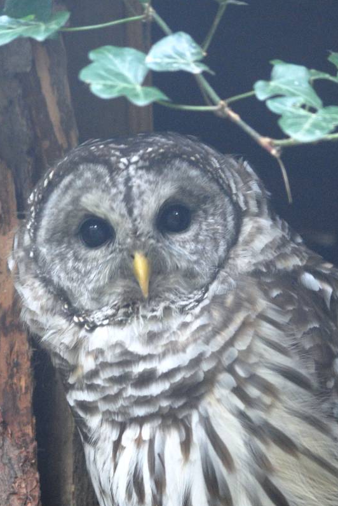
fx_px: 4663
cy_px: 311
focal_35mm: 332
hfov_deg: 4.2
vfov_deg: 6.2
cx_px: 144
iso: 400
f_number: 4.2
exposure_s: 1/30
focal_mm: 110
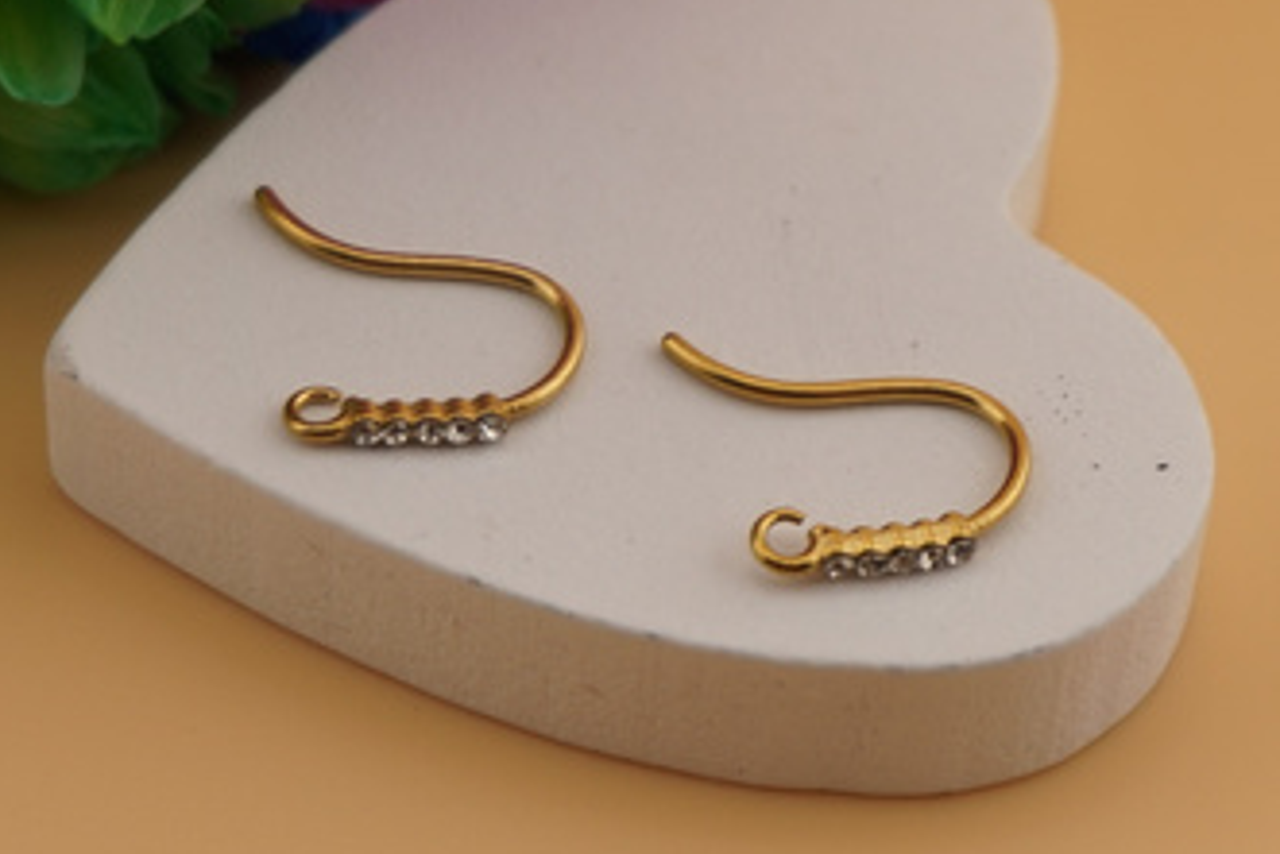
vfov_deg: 14.9
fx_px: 3261
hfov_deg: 22.2
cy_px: 305
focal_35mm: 92
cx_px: 634
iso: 100
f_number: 6.3
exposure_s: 1/200
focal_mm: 45
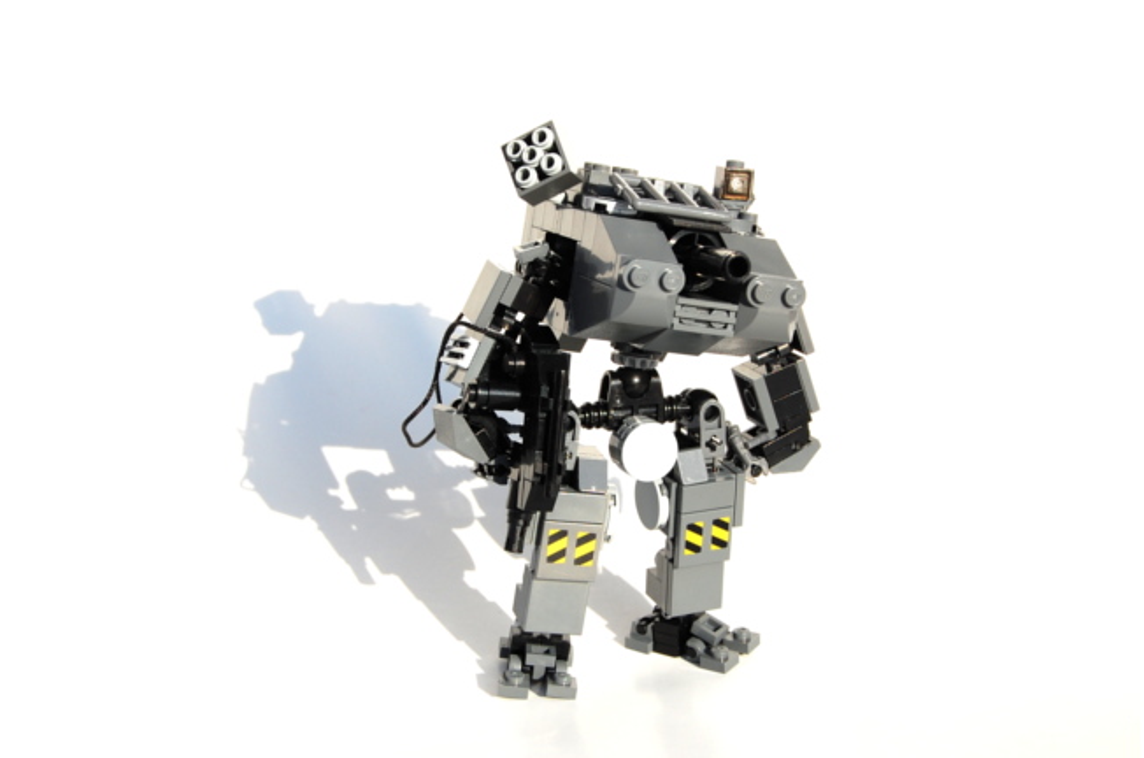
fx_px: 1903
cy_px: 379
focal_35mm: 60
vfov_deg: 22.5
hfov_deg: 33.5
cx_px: 572
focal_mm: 40
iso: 200
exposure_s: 1/400
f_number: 10
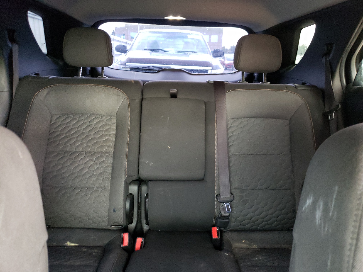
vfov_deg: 53.1
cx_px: 182
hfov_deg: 67.3
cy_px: 136
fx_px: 273
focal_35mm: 26
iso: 408
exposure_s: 1/30
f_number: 1.5
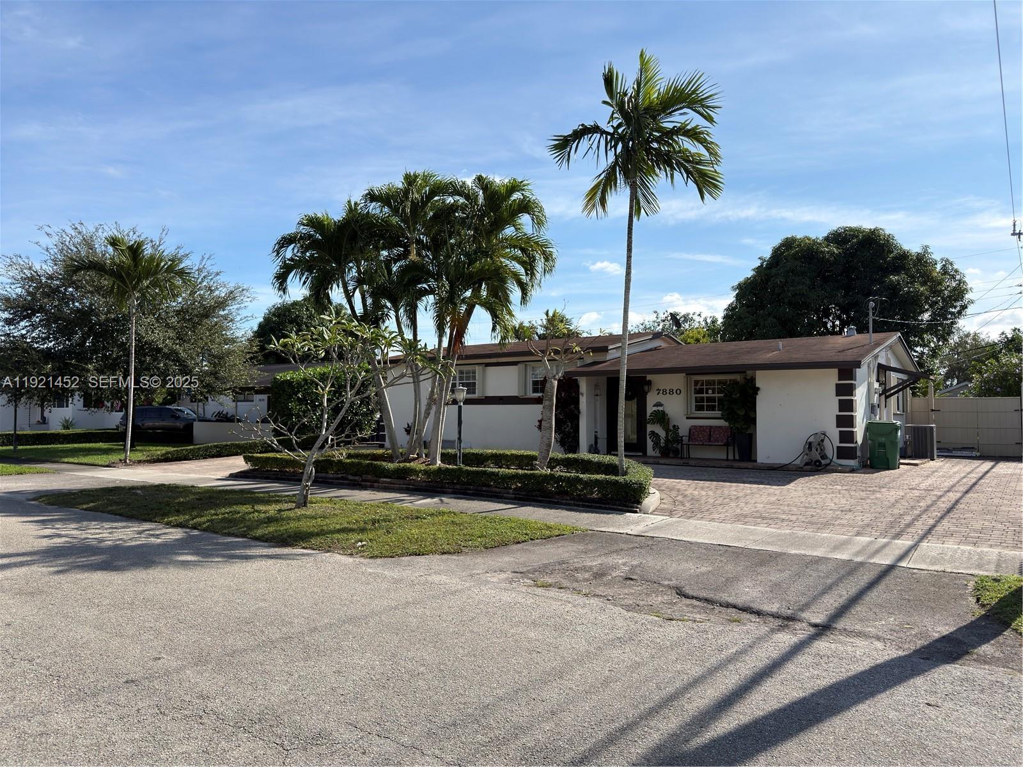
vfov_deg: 56.8
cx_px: 512
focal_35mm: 24
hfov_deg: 71.6
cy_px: 384
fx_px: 709
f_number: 1.78
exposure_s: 1/4926
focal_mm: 6.76
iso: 64
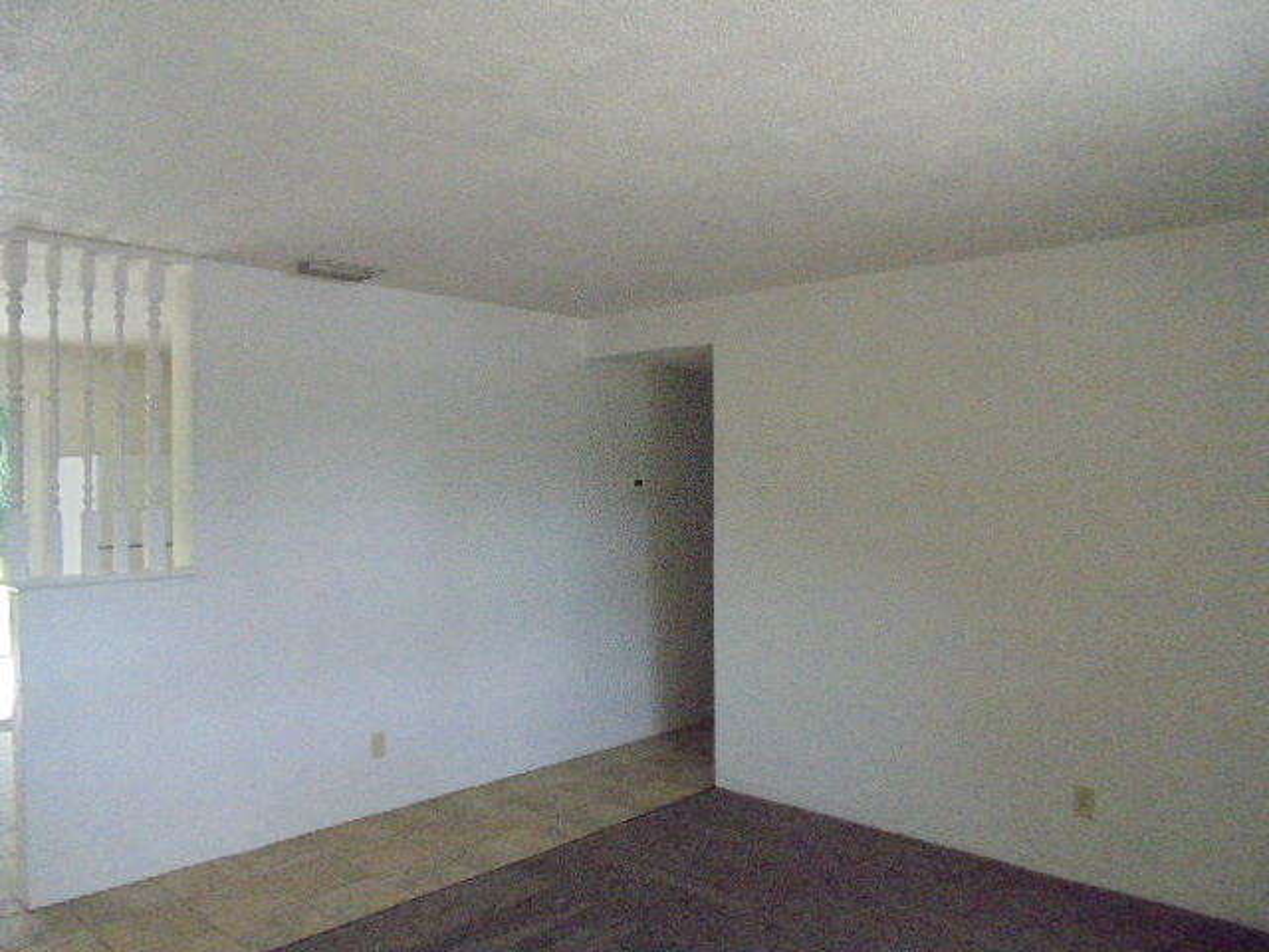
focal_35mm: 26
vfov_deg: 53.1
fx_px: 953
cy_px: 476
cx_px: 634
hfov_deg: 67.3
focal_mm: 4.6
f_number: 3.5
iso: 800
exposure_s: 1/160
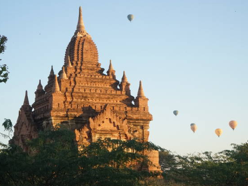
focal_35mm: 71
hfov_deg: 27.4
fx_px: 509
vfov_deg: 20.7
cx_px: 119
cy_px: 94
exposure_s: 1/80
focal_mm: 64
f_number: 32
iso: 2500
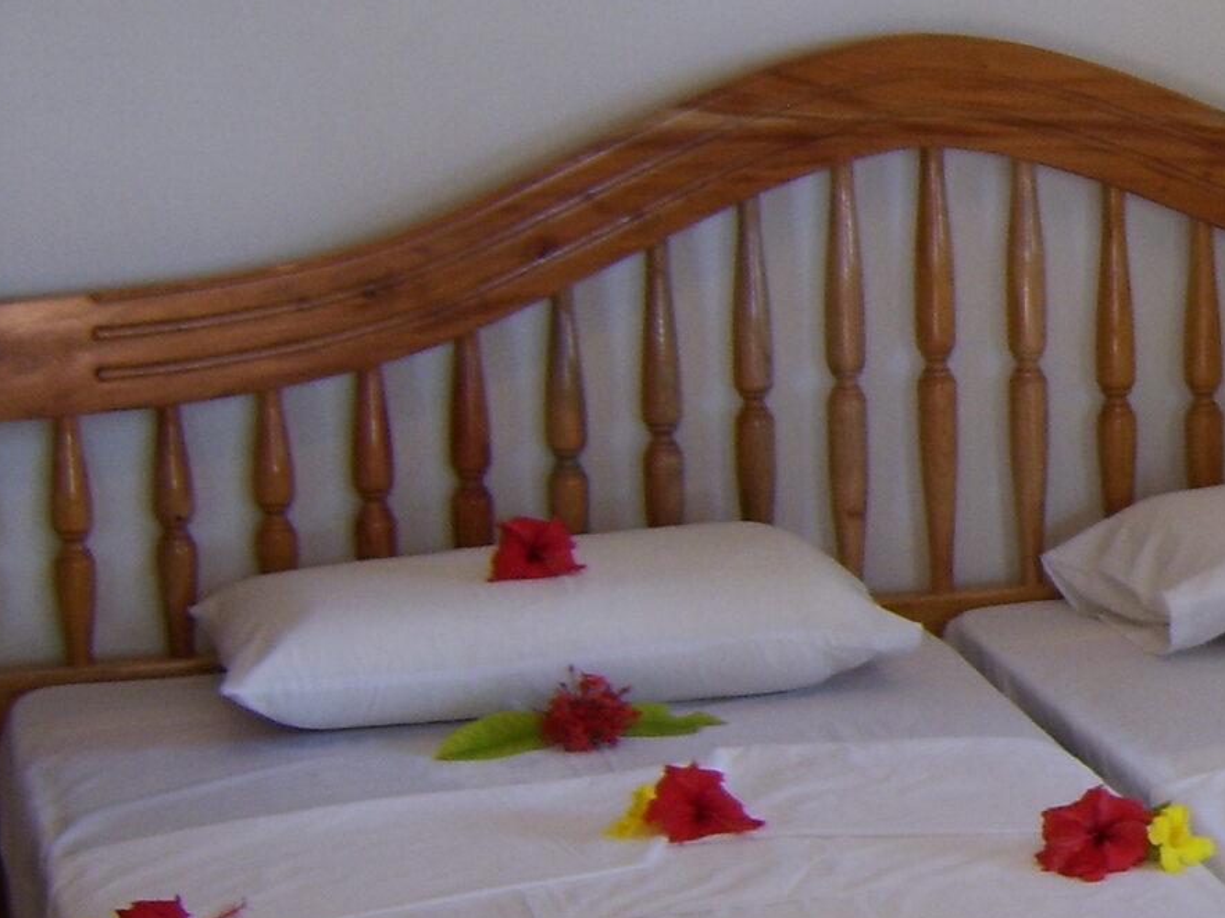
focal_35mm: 90
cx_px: 1588
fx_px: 3184
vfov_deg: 16.4
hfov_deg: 20.0
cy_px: 444
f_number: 2.7
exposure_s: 1/32
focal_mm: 8.13
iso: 71
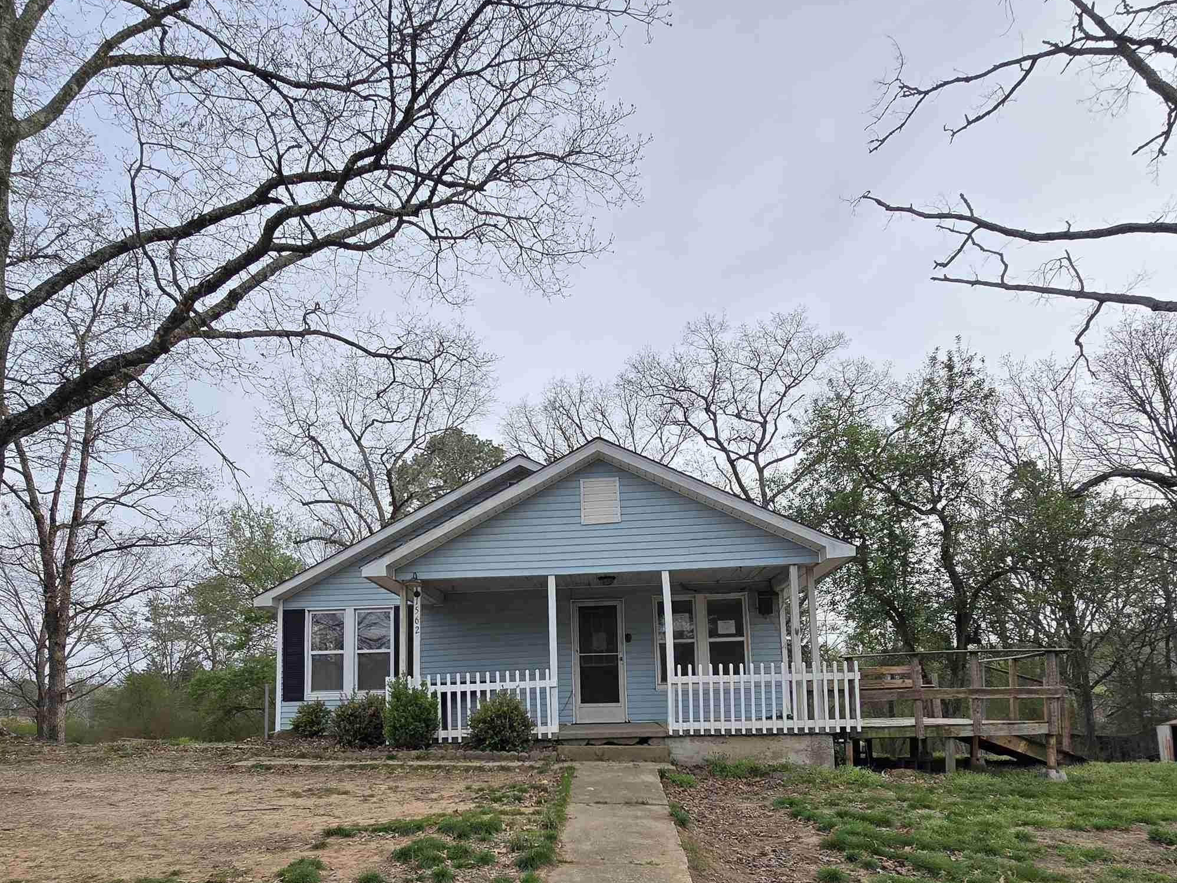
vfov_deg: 62.6
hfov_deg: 81.7
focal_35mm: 20
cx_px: 556
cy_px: 651
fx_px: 680
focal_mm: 2.2
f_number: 2.2
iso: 50
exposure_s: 1/934
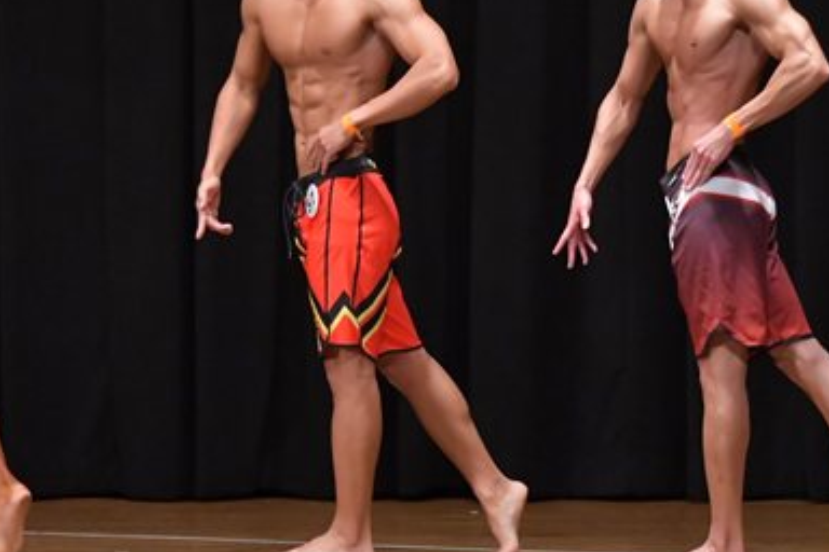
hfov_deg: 5.6
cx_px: 554
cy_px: 198
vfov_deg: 3.7
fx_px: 8497
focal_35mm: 369
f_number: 5.6
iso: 5000
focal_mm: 122
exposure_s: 1/400
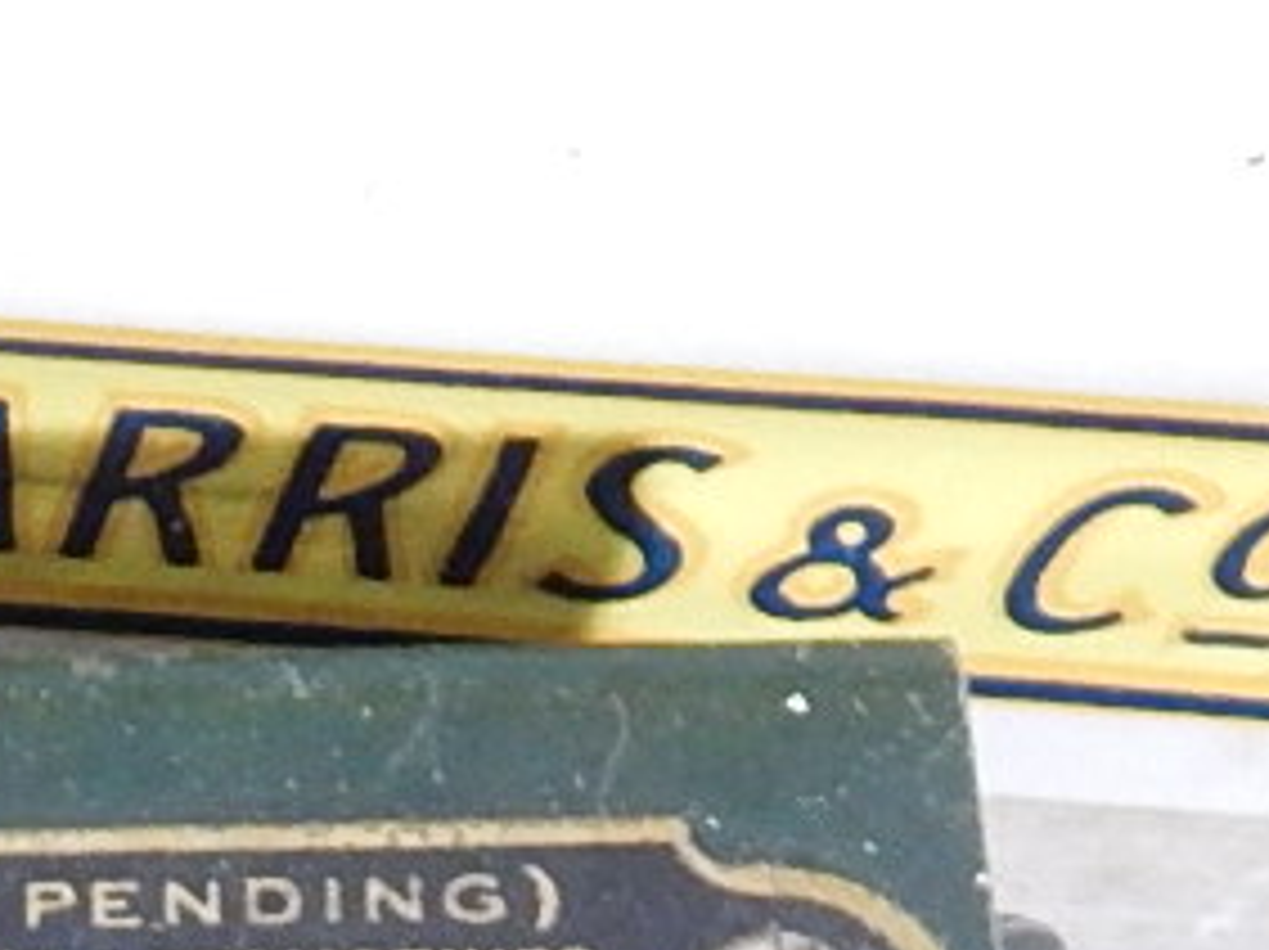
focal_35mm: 193
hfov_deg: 9.7
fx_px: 7069
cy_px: 1981
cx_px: -1004
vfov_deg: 7.4
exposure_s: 1/15
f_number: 3.3
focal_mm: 6.1
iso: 400
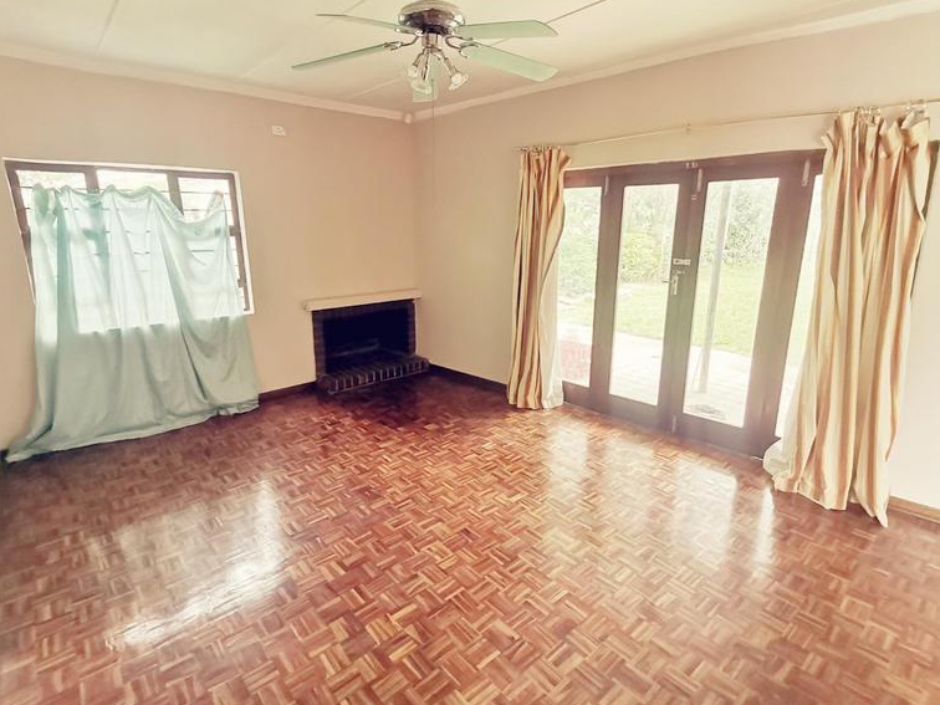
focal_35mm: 18
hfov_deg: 87.8
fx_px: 489
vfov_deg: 71.6
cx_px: 472
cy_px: 339
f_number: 2.4
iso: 200
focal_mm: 1.78
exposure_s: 1/100
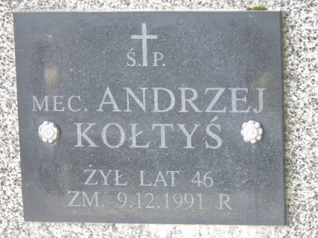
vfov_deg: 7.0
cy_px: 119
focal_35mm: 212
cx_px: 159
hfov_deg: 9.3
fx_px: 1948
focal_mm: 38
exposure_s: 1/60
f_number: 4.7
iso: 400
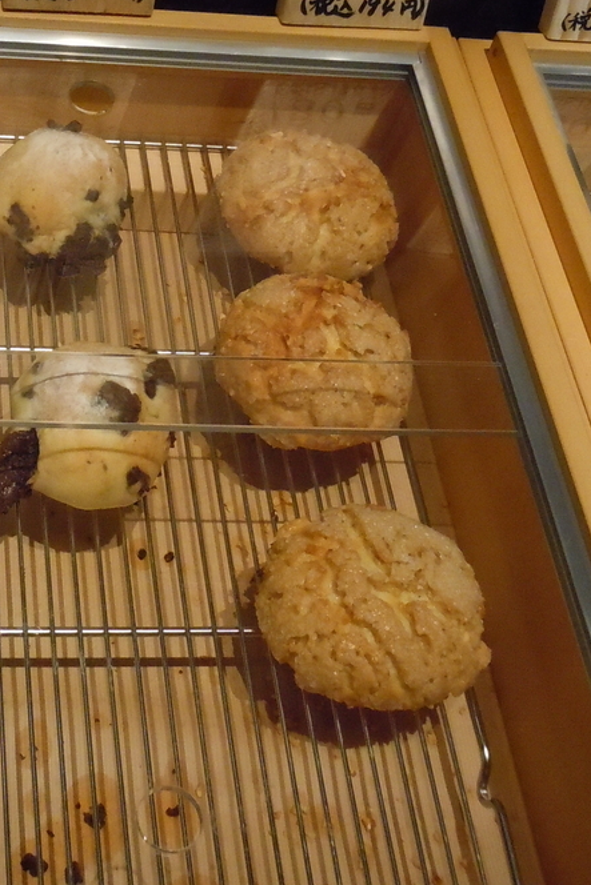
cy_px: 232
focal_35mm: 62
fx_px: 1526
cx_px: 69
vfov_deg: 31.8
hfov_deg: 21.5
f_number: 4
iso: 800
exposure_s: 1/125
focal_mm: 5.9
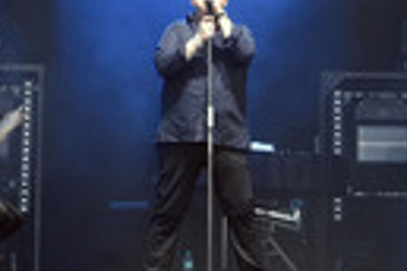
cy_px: 88
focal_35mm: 273
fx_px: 3086
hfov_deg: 7.5
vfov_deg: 5.0
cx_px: 298
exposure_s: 1/320
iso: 640
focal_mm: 78
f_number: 5.6
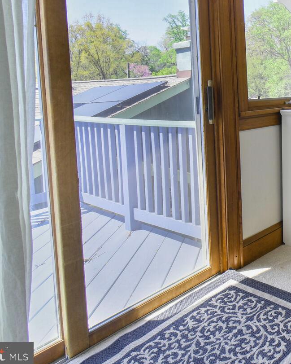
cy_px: 111
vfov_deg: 57.0
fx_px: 323
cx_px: 337
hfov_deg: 38.1
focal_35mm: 30
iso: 200
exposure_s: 1/30
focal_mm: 10
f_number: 10
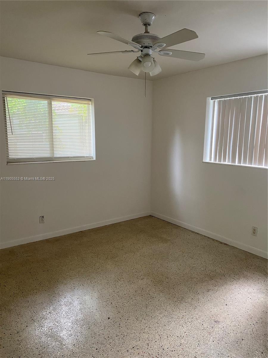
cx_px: 134
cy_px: 179
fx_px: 268
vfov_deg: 67.3
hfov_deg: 53.1
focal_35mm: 26
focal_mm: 4.25
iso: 250
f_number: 1.8
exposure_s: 1/60
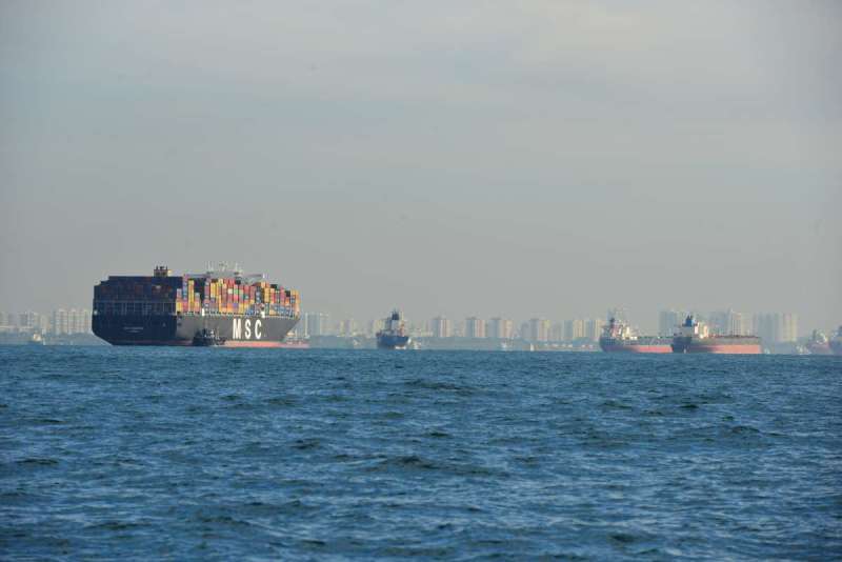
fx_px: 4679
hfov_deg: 10.3
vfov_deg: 6.9
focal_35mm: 200
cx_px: 421
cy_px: 281
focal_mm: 200
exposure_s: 1/250
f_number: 8
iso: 100
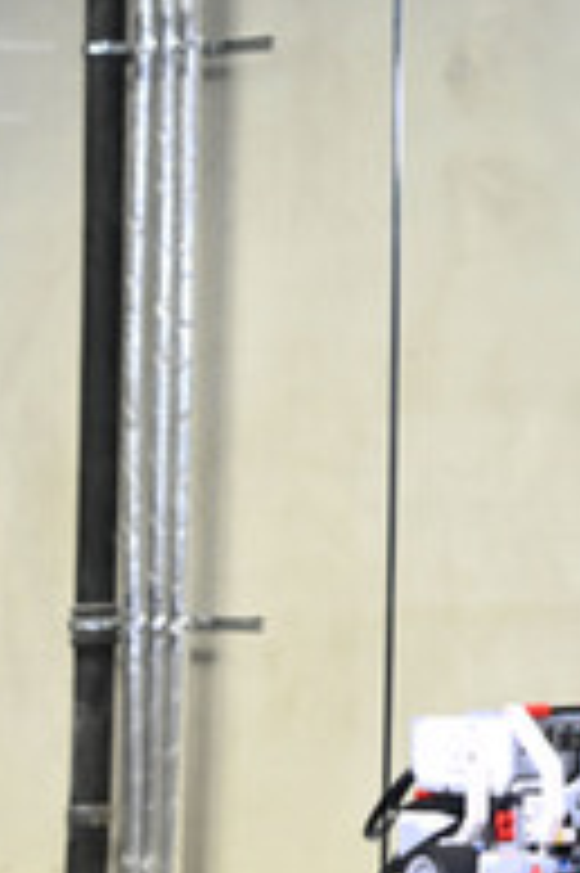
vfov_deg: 14.2
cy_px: 261
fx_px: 3486
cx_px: 982
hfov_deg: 9.2
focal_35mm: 144
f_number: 6.3
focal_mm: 62
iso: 4000
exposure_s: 1/250
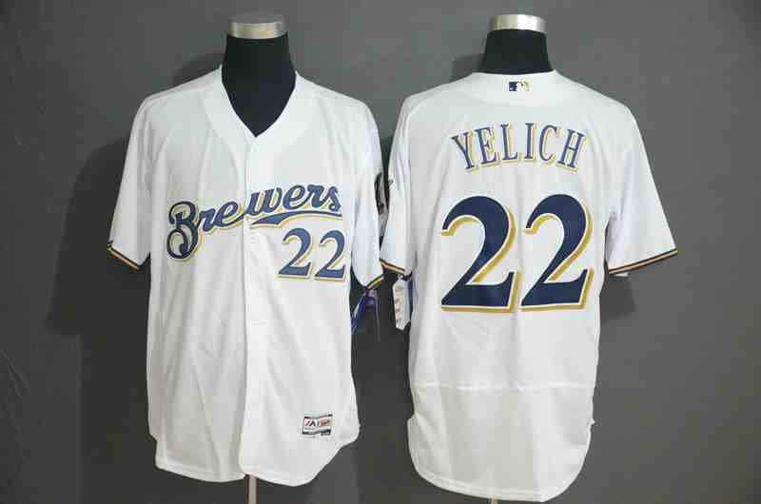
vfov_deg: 17.4
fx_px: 1646
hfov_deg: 26.0
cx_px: 380
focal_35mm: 78
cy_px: 252
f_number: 4.8
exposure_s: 1/25
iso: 4000
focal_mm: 52
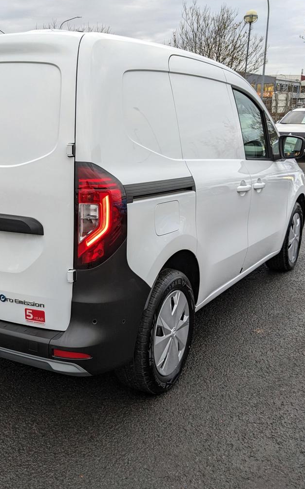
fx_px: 519
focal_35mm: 39
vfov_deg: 50.4
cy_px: 243
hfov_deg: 31.9
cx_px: 59
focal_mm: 4.38
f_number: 1.73
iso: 58
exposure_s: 1/133
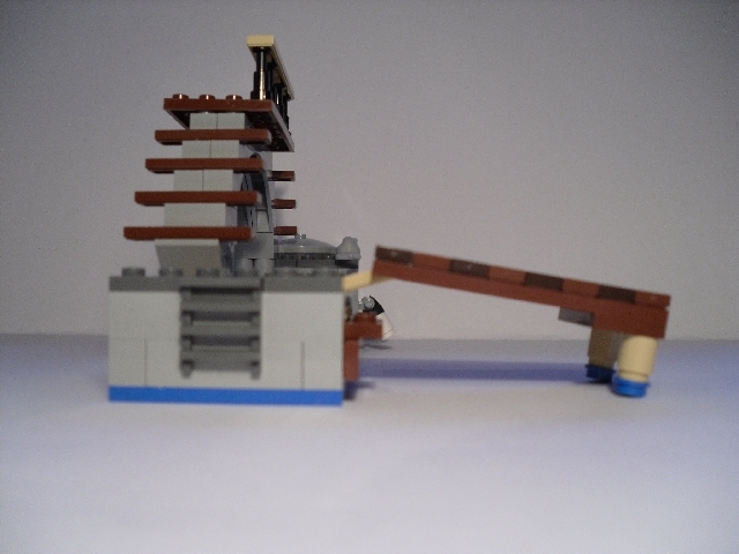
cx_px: 370
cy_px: 277
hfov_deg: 52.6
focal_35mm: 35
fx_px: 747
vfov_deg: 40.7
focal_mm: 6.3
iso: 100
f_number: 3
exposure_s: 1/45
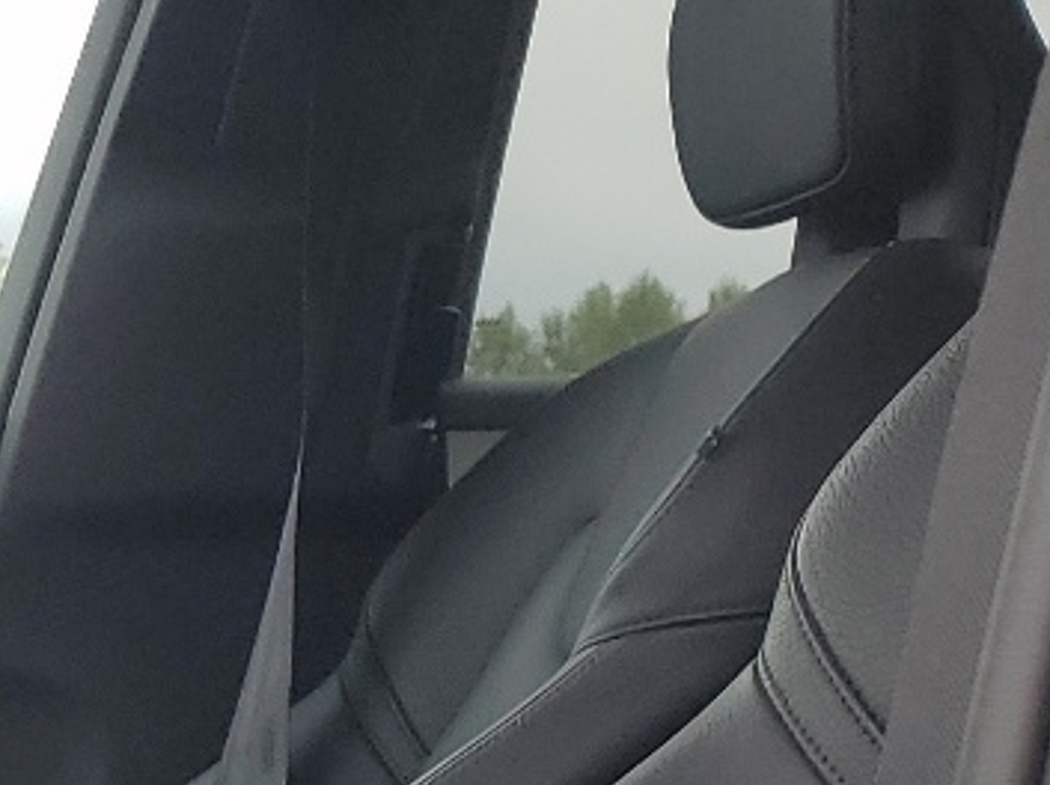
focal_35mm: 118
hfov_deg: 14.0
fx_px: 3576
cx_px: -1086
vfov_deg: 12.2
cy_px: 1026
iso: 50
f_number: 1.5
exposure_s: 1/833
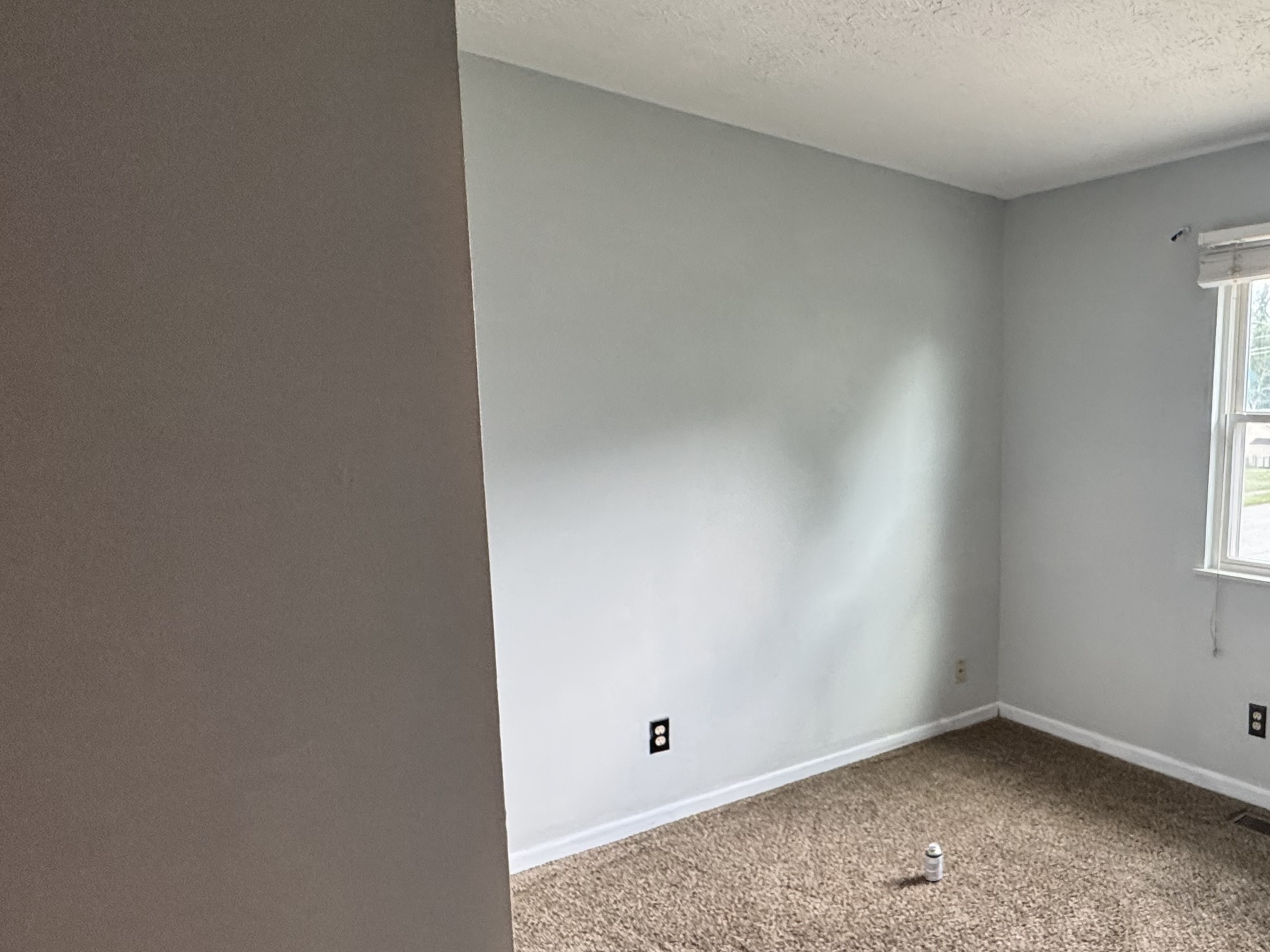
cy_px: 546
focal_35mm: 24
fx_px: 881
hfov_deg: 65.3
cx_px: 1013
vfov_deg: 56.6
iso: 320
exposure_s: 1/120
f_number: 2.2
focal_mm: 2.22
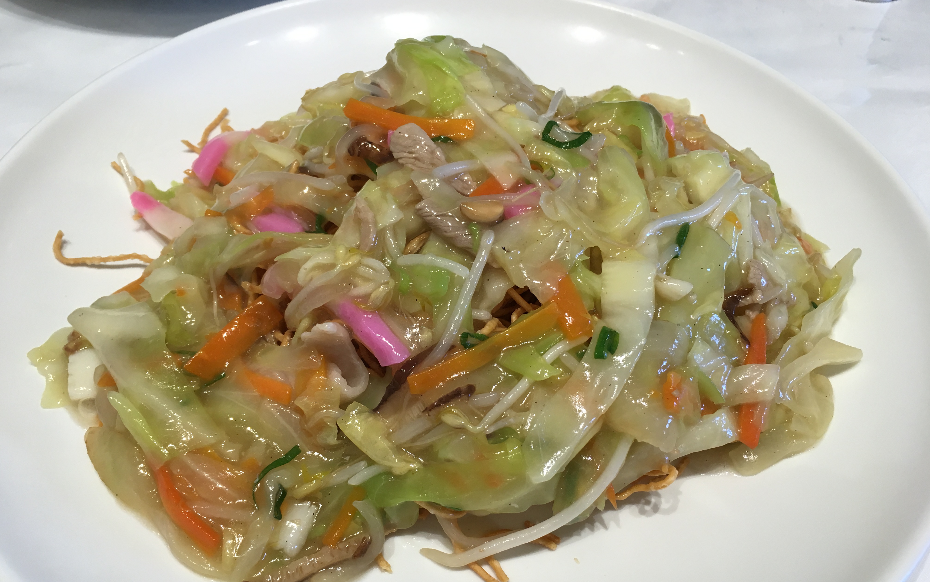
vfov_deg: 40.5
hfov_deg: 61.2
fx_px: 786
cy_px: 338
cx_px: 464
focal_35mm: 31
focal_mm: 4.15
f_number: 2.2
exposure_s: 1/40
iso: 25
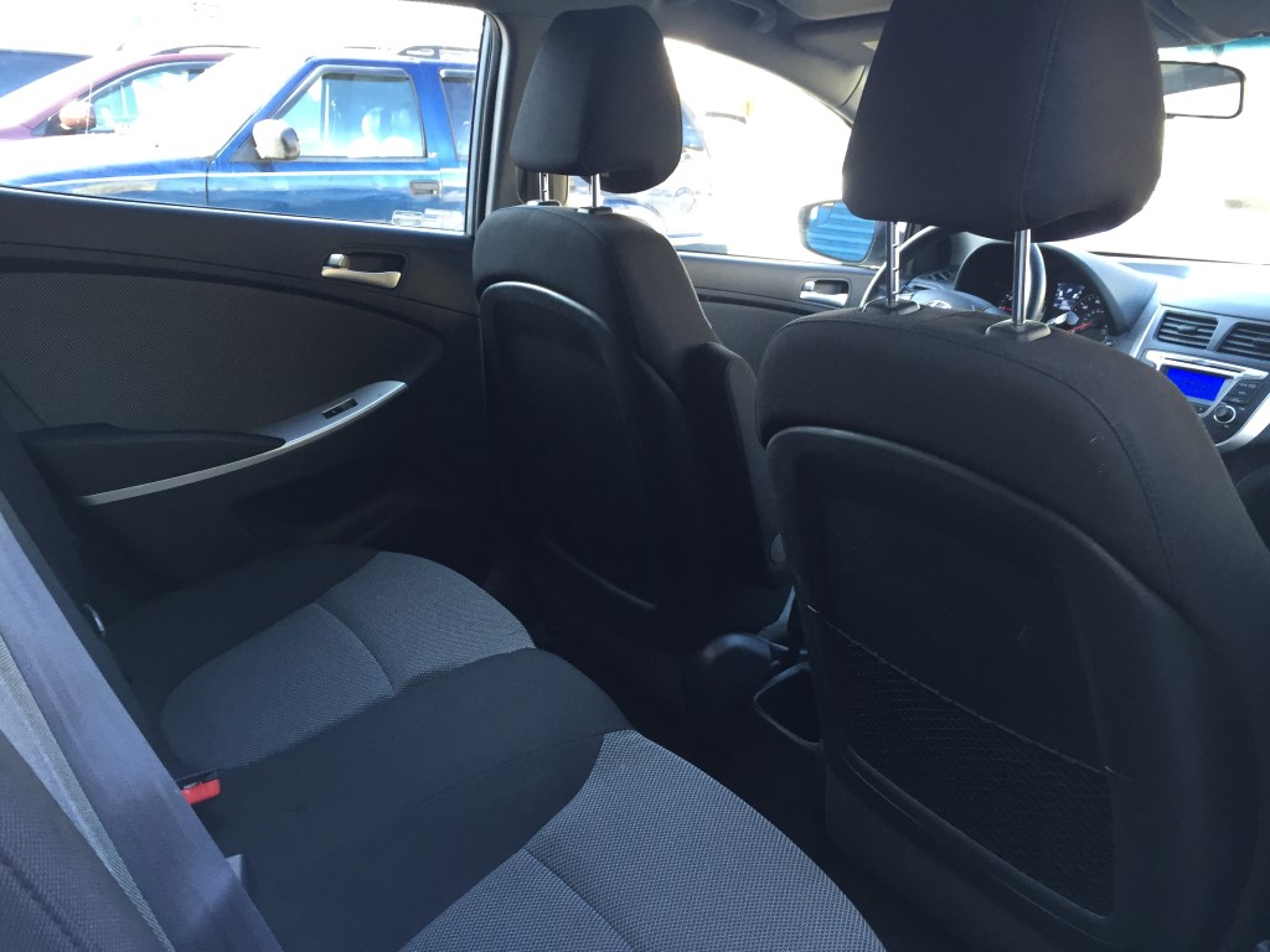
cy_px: 476
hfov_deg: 61.7
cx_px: 635
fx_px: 1064
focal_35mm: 29
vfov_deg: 48.2
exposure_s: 1/30
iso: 40
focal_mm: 4.15
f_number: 2.2
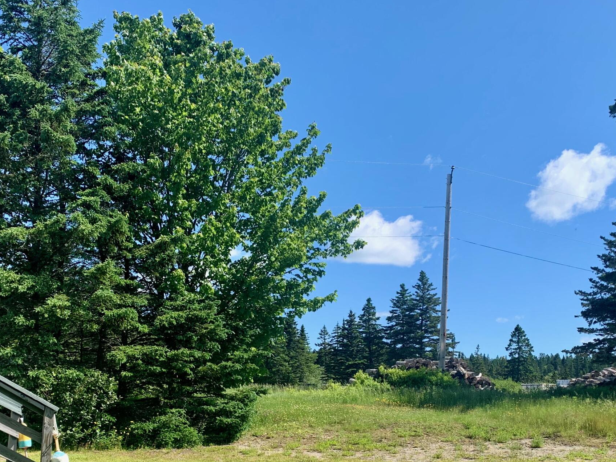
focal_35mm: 46
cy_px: 388
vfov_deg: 30.5
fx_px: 819
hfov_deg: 41.2
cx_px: 344
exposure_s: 1/1447
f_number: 1.8
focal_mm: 4.25
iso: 25
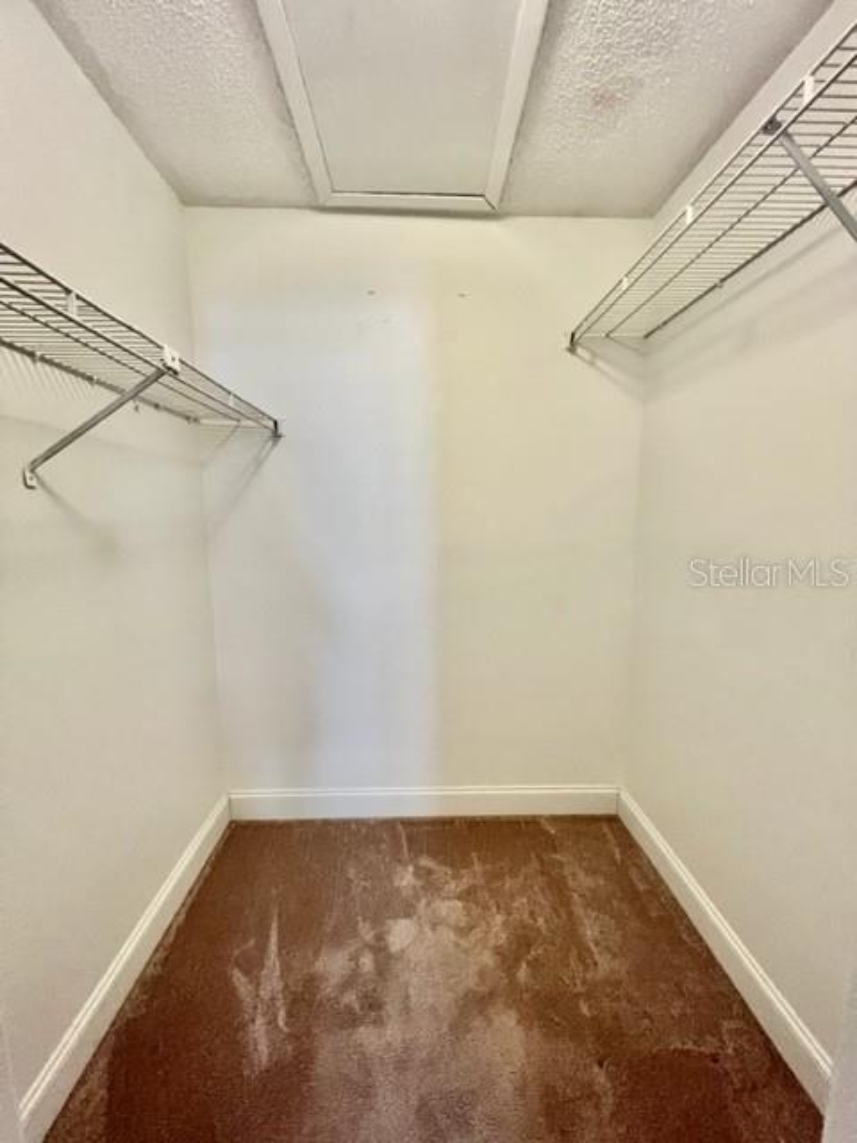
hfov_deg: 89.9
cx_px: 428
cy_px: 572
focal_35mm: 13
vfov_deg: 106.2
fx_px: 429
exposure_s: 1/60
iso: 250
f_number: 1.8
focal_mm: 1.57
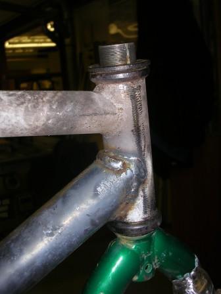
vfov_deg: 38.9
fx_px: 417
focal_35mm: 49
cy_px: 147
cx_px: 110
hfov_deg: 29.7
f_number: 3.1
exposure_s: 1/60.1
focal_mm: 7.5
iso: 50
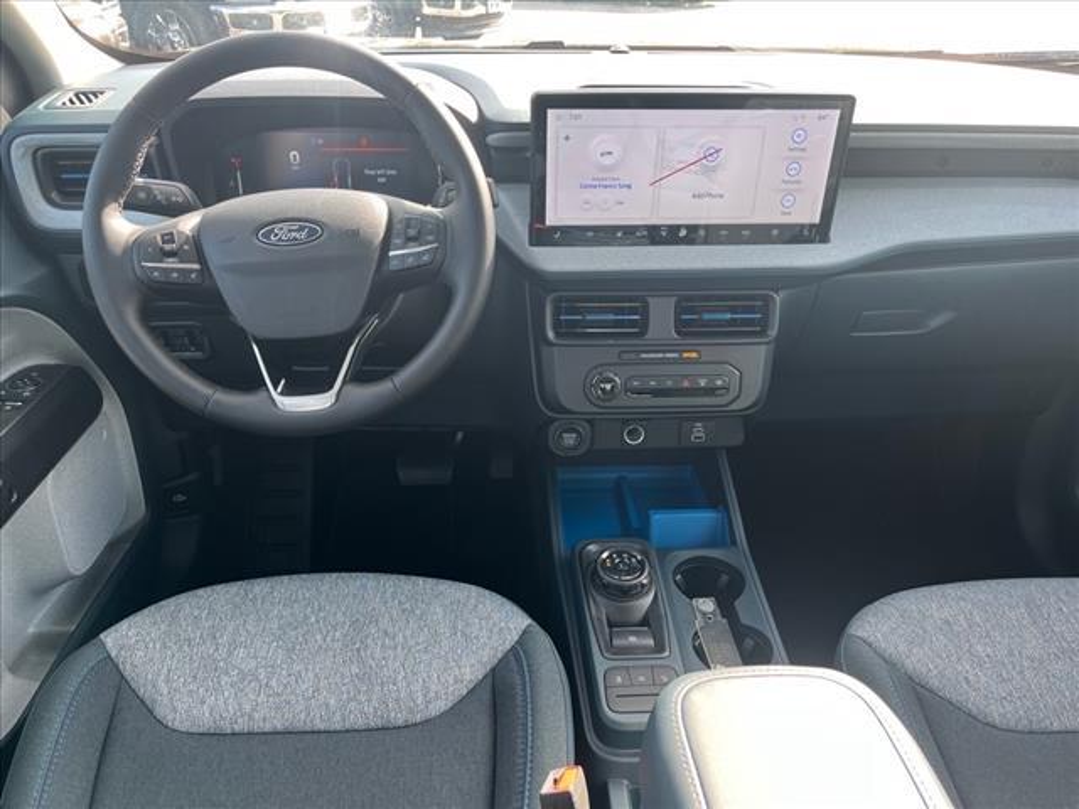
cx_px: 540
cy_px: 404
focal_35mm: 26
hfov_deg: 67.3
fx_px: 810
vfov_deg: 53.1
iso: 50
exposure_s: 1/122
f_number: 1.6
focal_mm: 5.1
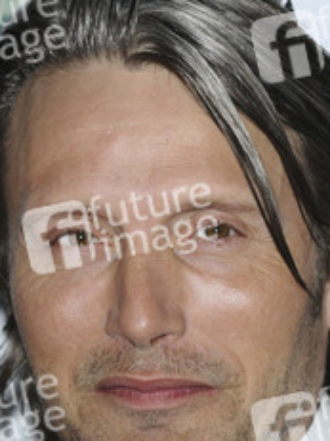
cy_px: 325
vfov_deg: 4.8
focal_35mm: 412
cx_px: 176
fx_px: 5240
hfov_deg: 3.6
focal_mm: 165
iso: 400
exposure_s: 1/160
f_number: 5
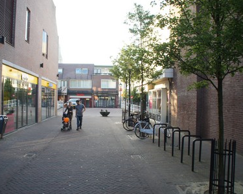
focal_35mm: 31
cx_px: 104
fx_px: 223
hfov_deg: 56.9
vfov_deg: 47.1
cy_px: 97
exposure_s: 1/60
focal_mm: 18
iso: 100
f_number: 5
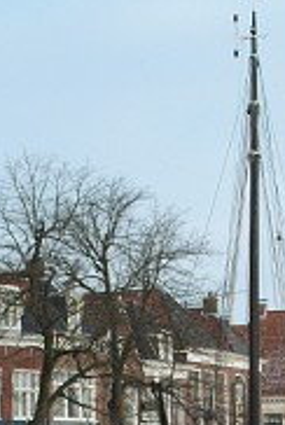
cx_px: 193
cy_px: 476
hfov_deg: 10.5
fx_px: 1550
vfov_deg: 15.2
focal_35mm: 131
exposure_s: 1/60
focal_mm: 35
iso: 400
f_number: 16
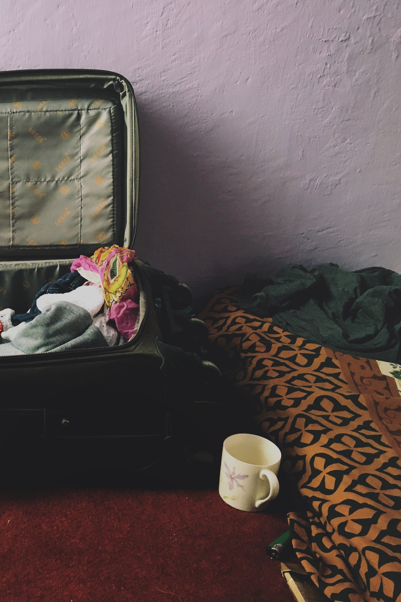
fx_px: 685
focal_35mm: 41
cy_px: 302
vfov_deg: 47.4
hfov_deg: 30.7
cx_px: 15
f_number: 2.2
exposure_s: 1/33
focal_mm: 4.15
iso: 125
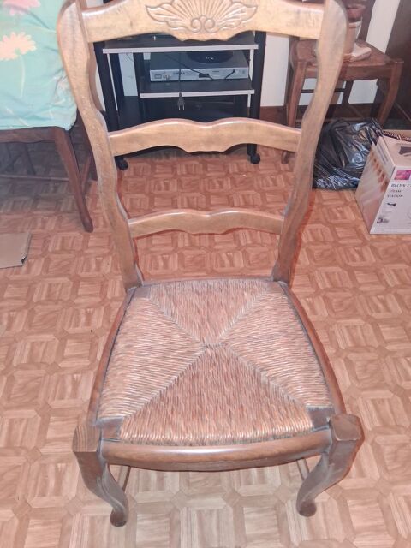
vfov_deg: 67.3
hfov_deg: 53.1
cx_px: 206
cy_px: 274
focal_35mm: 26
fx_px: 412
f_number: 1.8
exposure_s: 1/20
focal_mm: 3.98
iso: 25
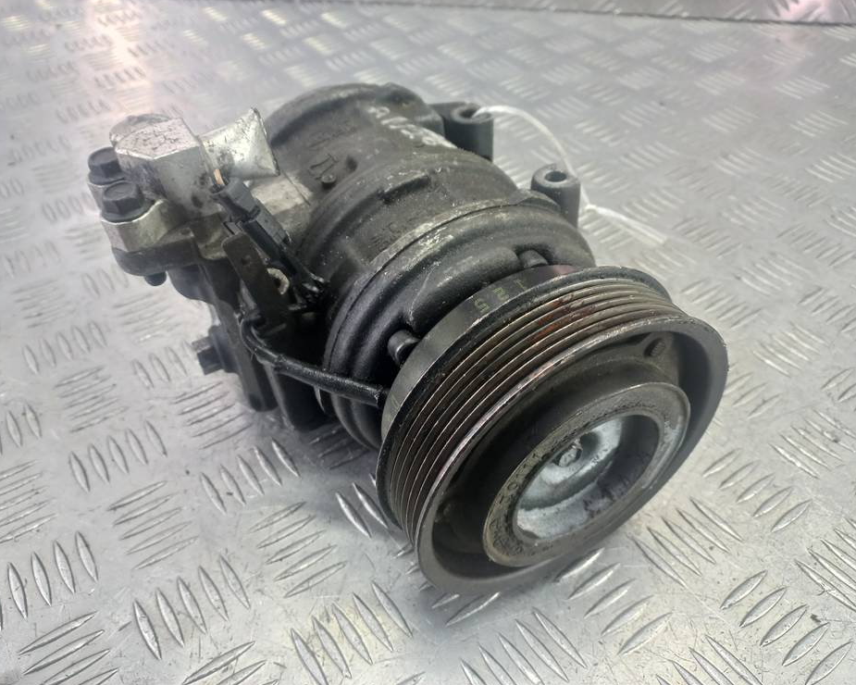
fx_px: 684
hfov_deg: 64.1
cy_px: 332
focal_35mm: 27
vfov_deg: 53.2
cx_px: 420
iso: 160
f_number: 1.8
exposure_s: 1/50
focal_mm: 4.6
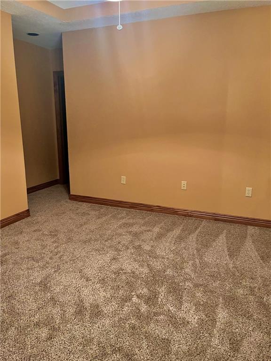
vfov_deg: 67.3
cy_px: 180
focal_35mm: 26
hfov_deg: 53.1
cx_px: 136
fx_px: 271
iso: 500
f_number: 1.6
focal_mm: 5.1
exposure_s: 1/40
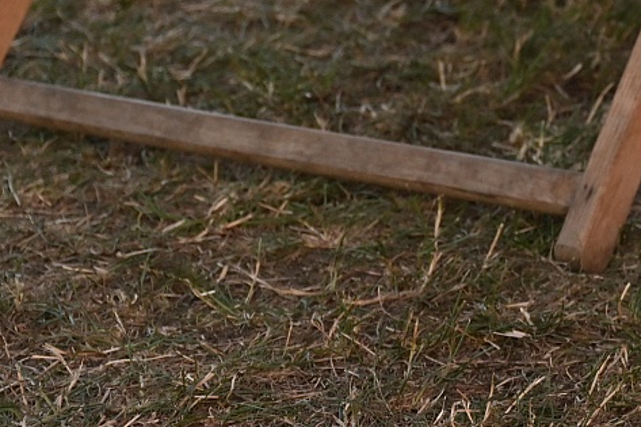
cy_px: -425
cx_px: 922
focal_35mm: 182
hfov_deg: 10.9
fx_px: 3239
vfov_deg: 7.3
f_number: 4
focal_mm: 42
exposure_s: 1/320
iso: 320
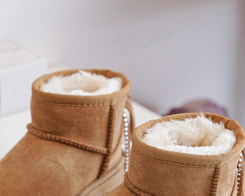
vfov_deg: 20.7
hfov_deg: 26.0
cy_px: 162
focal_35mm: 73
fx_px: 530
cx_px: 123
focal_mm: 51
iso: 500
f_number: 4
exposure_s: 1/100
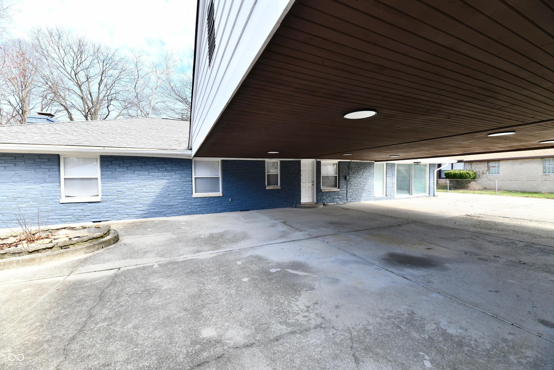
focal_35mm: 14
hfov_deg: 104.3
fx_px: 215
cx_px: 277
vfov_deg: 81.2
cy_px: 185
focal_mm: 14
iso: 640
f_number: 8
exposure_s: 1/250
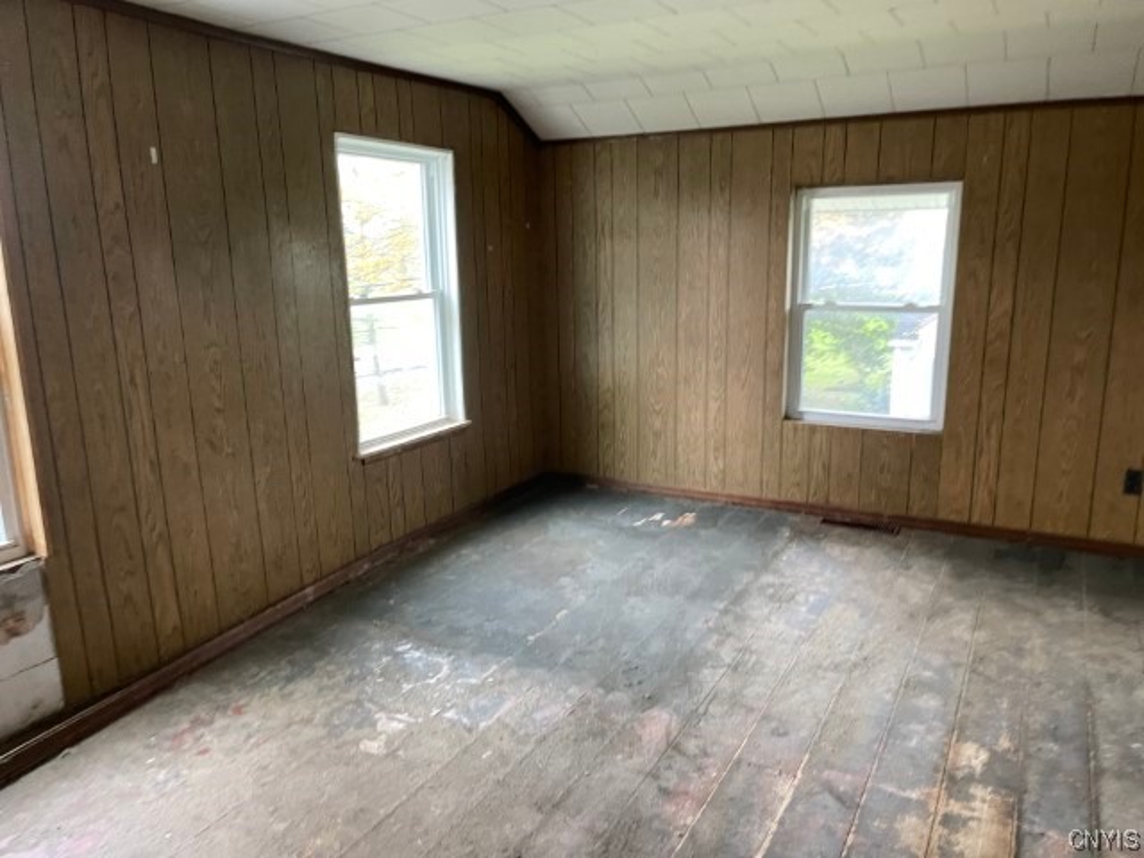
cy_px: 429
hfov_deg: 67.3
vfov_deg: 53.1
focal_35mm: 26
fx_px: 859
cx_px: 572
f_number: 1.6
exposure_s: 1/60
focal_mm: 4.2
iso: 320
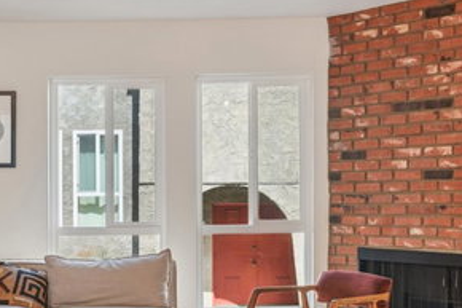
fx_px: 744
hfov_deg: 34.3
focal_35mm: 58
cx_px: 174
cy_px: 207
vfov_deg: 23.2
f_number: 8
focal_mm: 35
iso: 400
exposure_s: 1/40
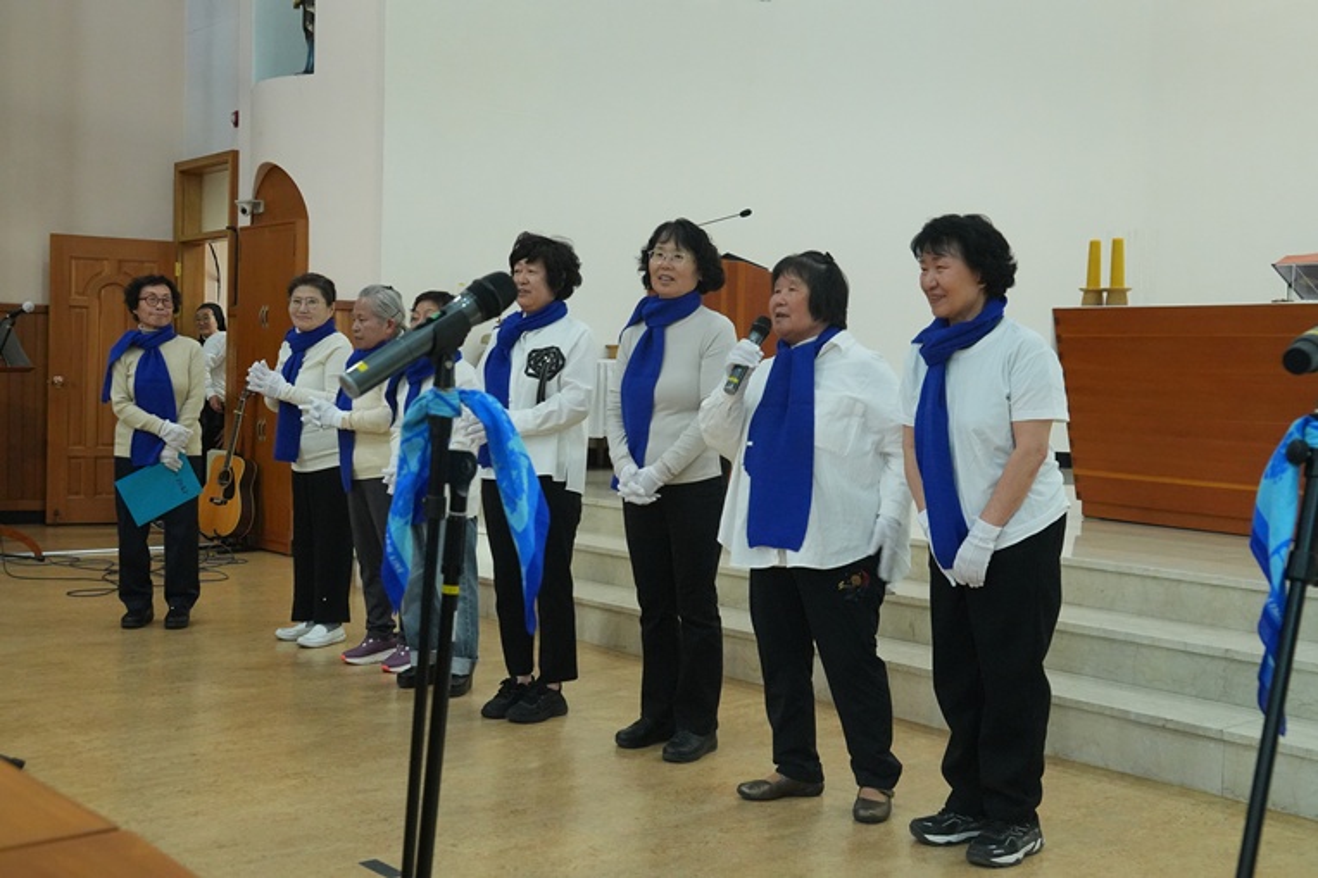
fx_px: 1427
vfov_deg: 34.2
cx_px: 659
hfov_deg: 49.6
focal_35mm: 39
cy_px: 439
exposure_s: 1/160
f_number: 6.3
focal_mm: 26
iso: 3200
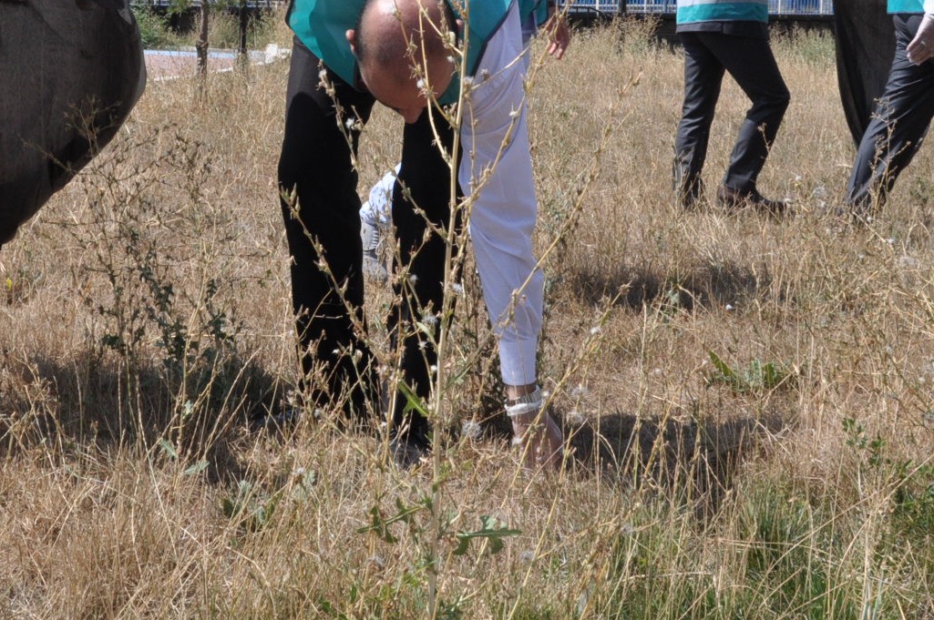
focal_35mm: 69
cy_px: 57
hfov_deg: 29.1
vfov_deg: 19.3
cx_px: 312
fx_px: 1788
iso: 500
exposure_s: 1/640
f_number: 13
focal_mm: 22
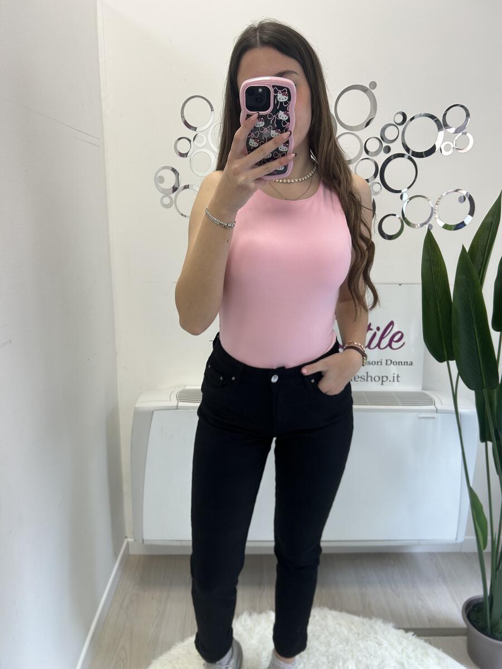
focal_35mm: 26
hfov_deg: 53.1
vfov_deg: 67.3
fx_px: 503
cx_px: 251
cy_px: 334
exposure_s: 1/100
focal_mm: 5.7
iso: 64
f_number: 1.5
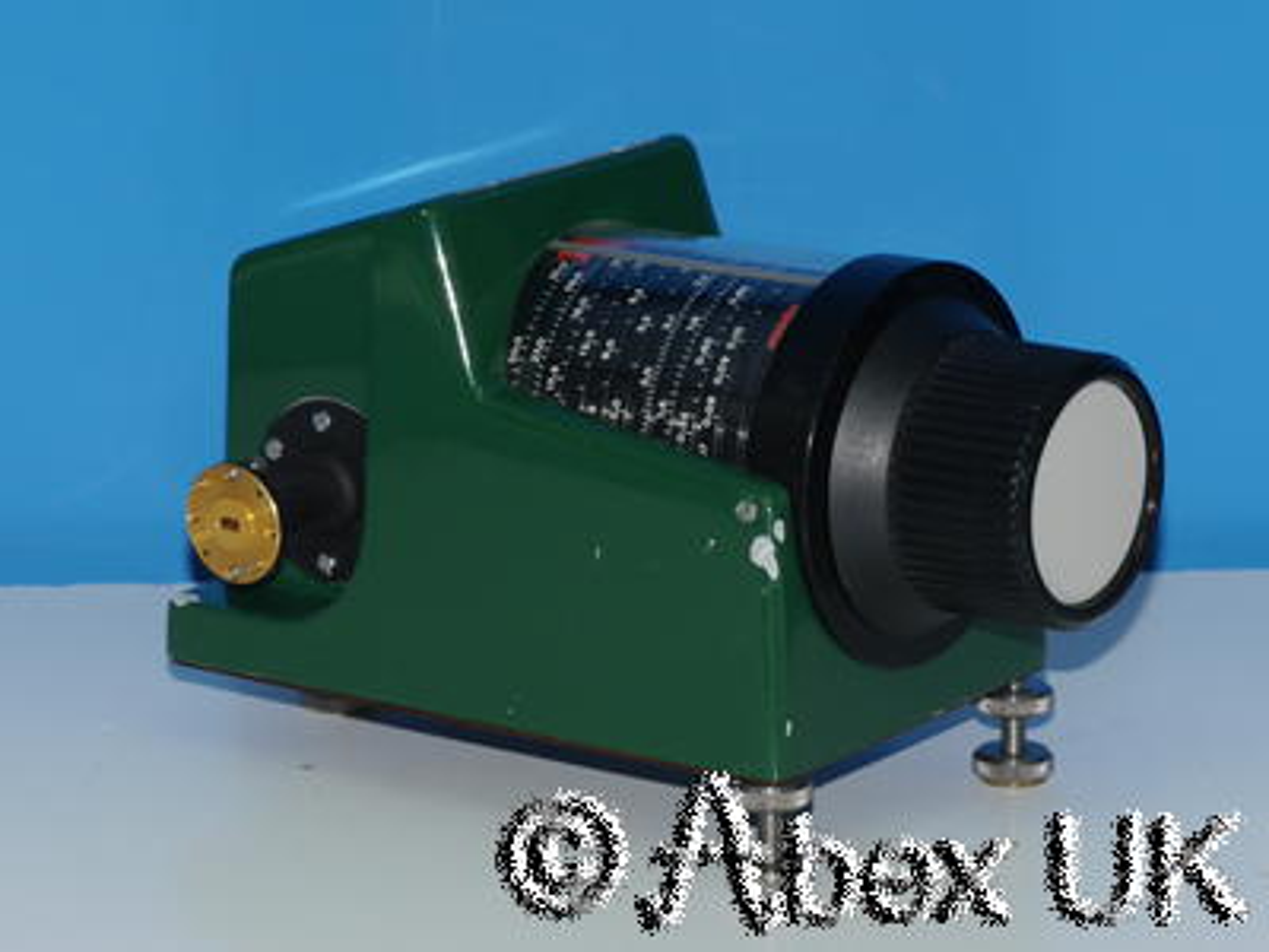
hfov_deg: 13.5
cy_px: 476
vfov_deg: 10.2
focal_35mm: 146
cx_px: 634
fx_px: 5352
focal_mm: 73
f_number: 11
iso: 400
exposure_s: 1/60
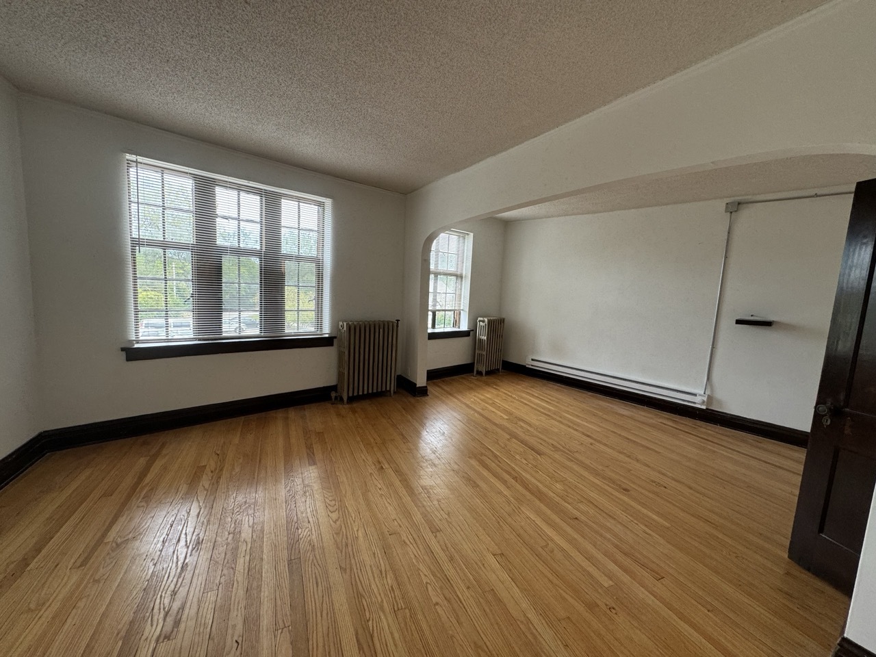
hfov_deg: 102.1
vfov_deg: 85.7
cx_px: 438
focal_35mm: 14
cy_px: 328
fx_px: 354
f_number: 2.2
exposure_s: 1/99
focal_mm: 2.22
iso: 125
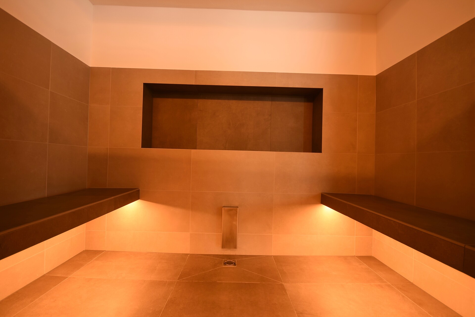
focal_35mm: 15
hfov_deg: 100.4
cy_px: 158
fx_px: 198
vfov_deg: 77.3
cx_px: 238
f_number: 4
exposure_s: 1/2
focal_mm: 10
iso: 100
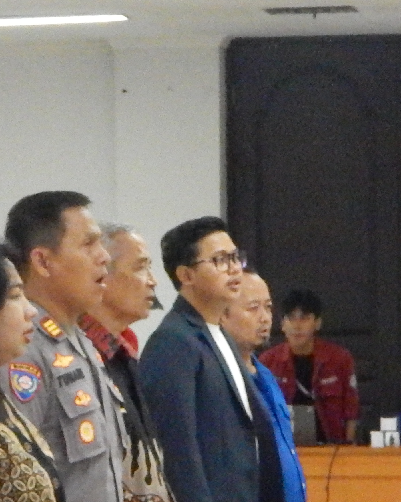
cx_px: -70
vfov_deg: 8.8
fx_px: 3234
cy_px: 412
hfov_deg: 7.0
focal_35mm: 218
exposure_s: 1/60
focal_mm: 15.3
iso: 3200
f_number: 4.3
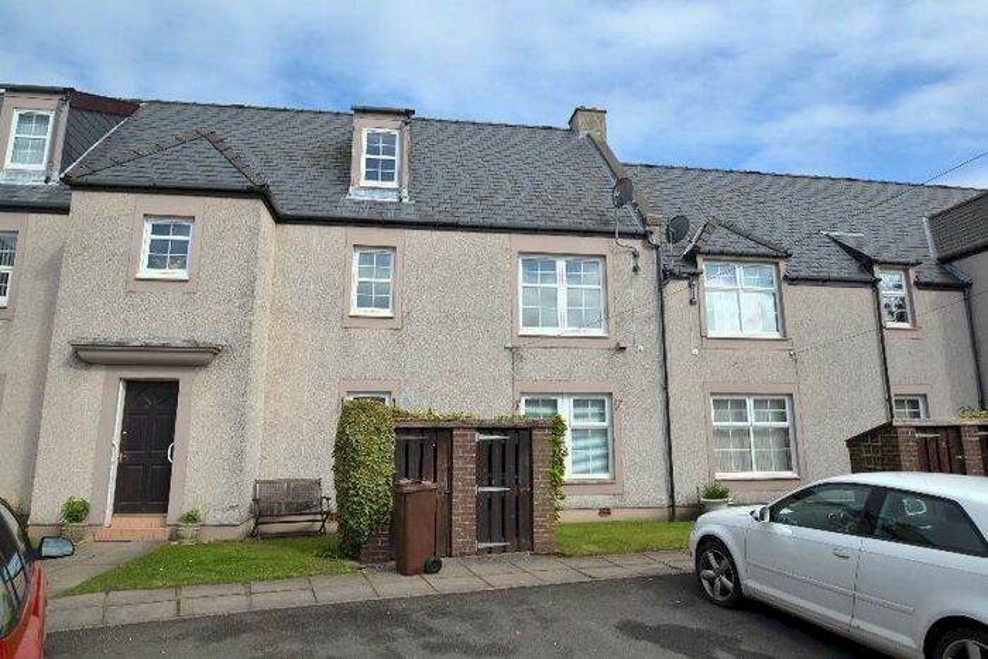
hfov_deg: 81.2
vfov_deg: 59.5
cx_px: 494
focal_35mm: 21
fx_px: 576
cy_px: 330
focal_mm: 14
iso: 100
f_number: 8
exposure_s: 1/200
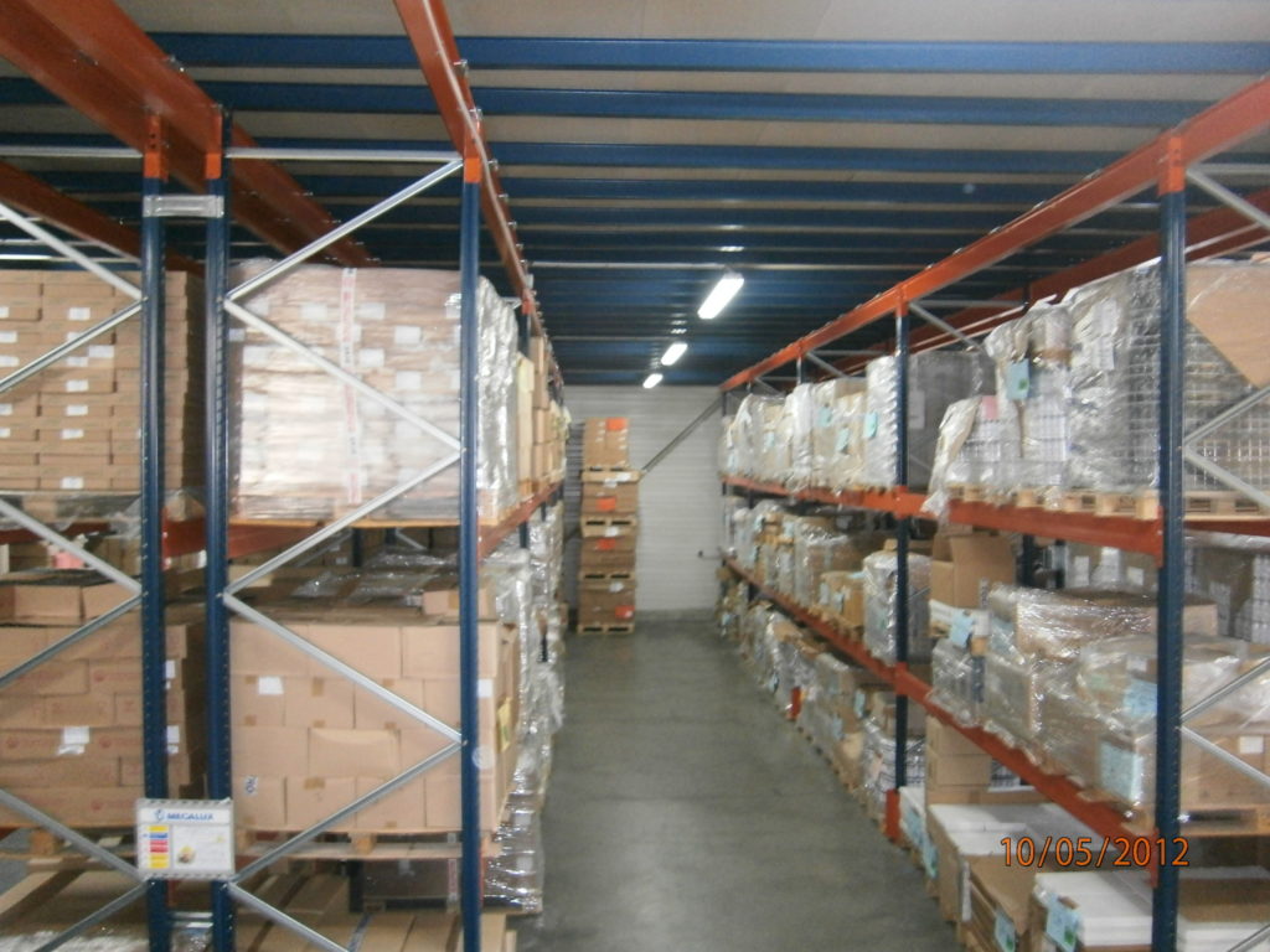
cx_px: 635
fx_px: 954
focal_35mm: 26
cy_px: 476
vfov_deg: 53.1
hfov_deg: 67.3
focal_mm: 4.7
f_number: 2.8
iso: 320
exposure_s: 1/30
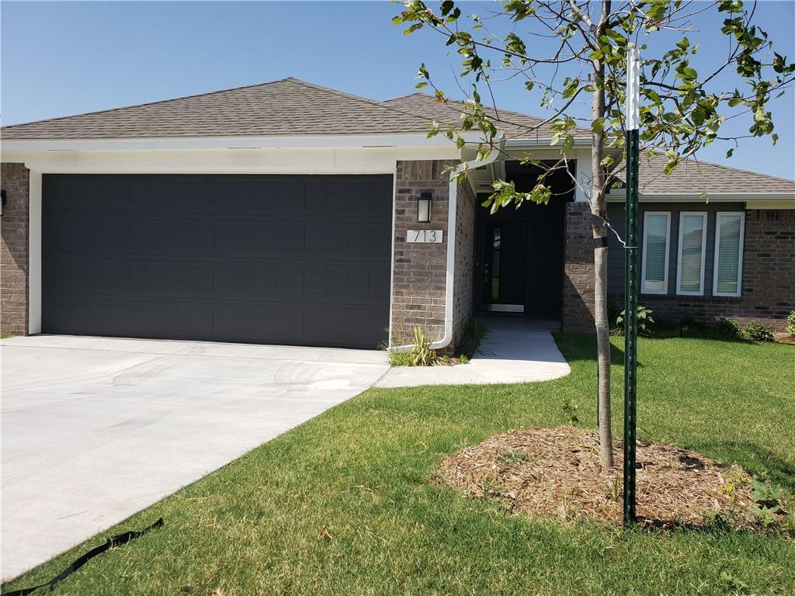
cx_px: 398
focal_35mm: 26
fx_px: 597
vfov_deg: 53.1
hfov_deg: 67.3
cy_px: 298
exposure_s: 1/1515
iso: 50
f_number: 2.4
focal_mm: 4.3
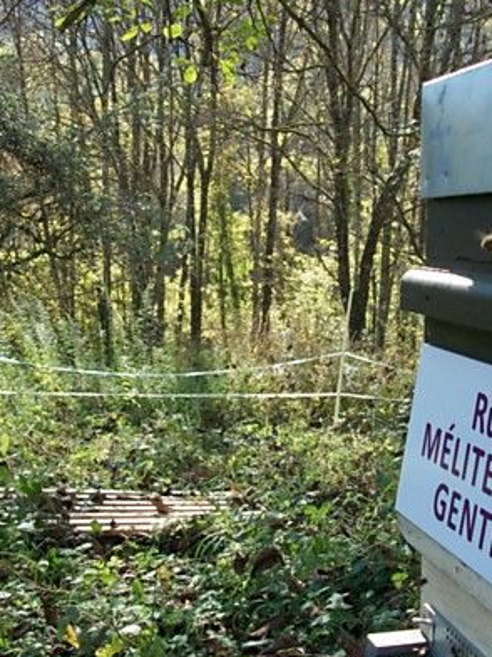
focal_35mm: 49
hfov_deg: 29.6
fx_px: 929
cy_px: 272
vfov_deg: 38.8
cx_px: 293
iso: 80
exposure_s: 1/160
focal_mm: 5.7
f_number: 2.9
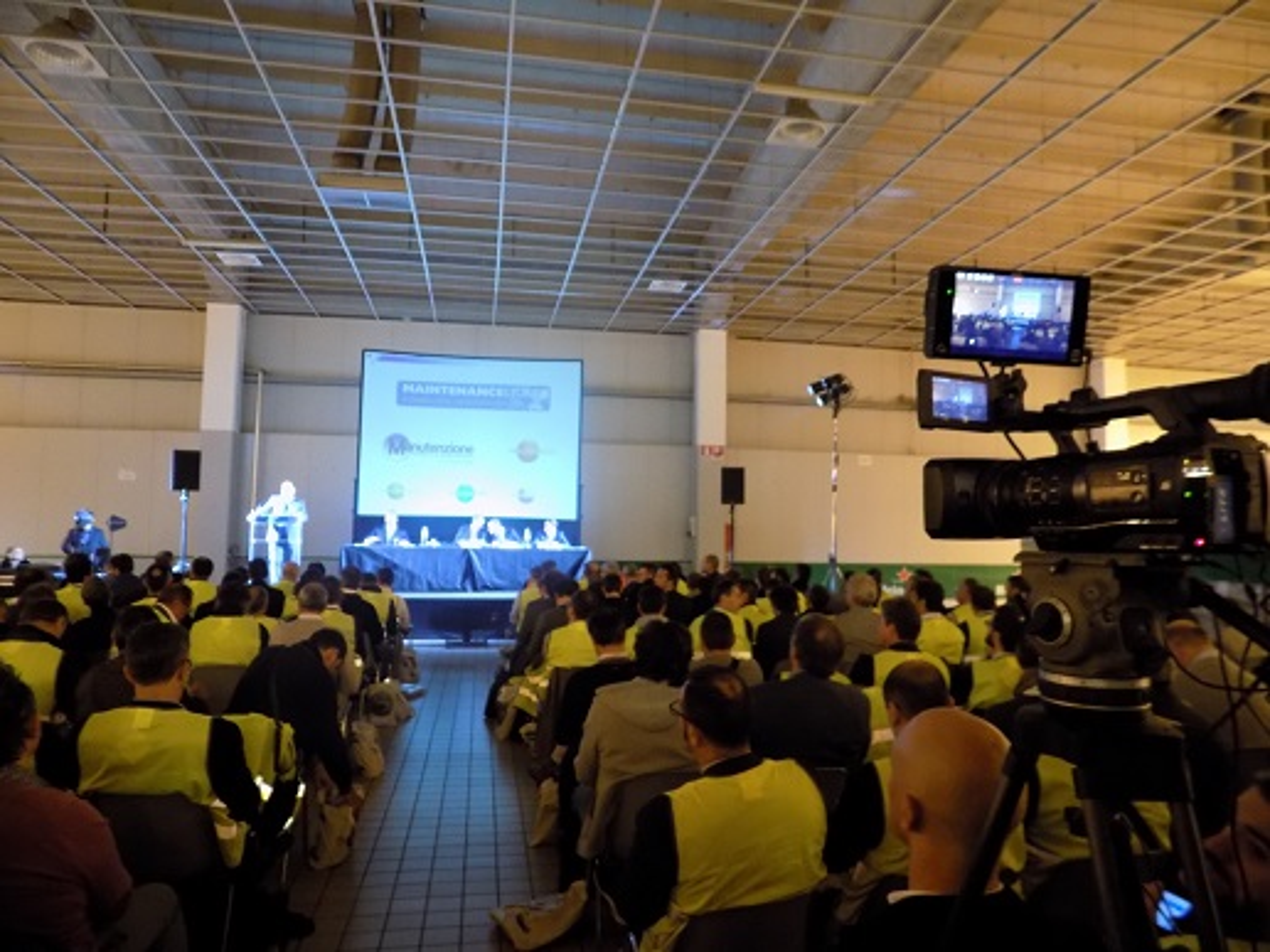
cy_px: 476
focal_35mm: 23
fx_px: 844
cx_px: 635
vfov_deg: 58.9
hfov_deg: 73.9
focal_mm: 4
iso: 400
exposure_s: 1/5
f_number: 3.1
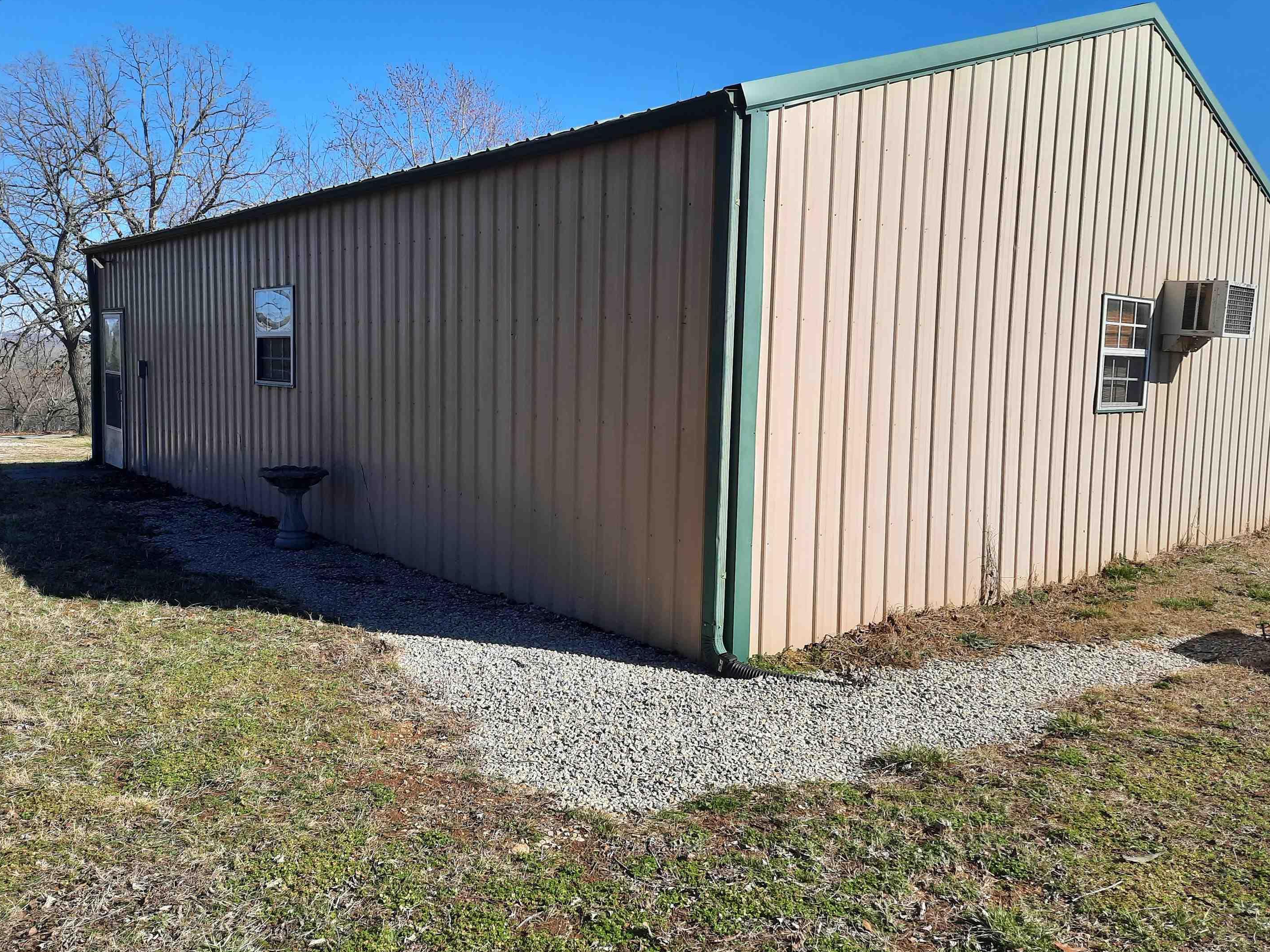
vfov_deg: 51.3
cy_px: 455
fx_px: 991
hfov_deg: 65.3
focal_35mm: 27
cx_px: 655
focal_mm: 4.6
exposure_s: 1/1198
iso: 32
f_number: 2
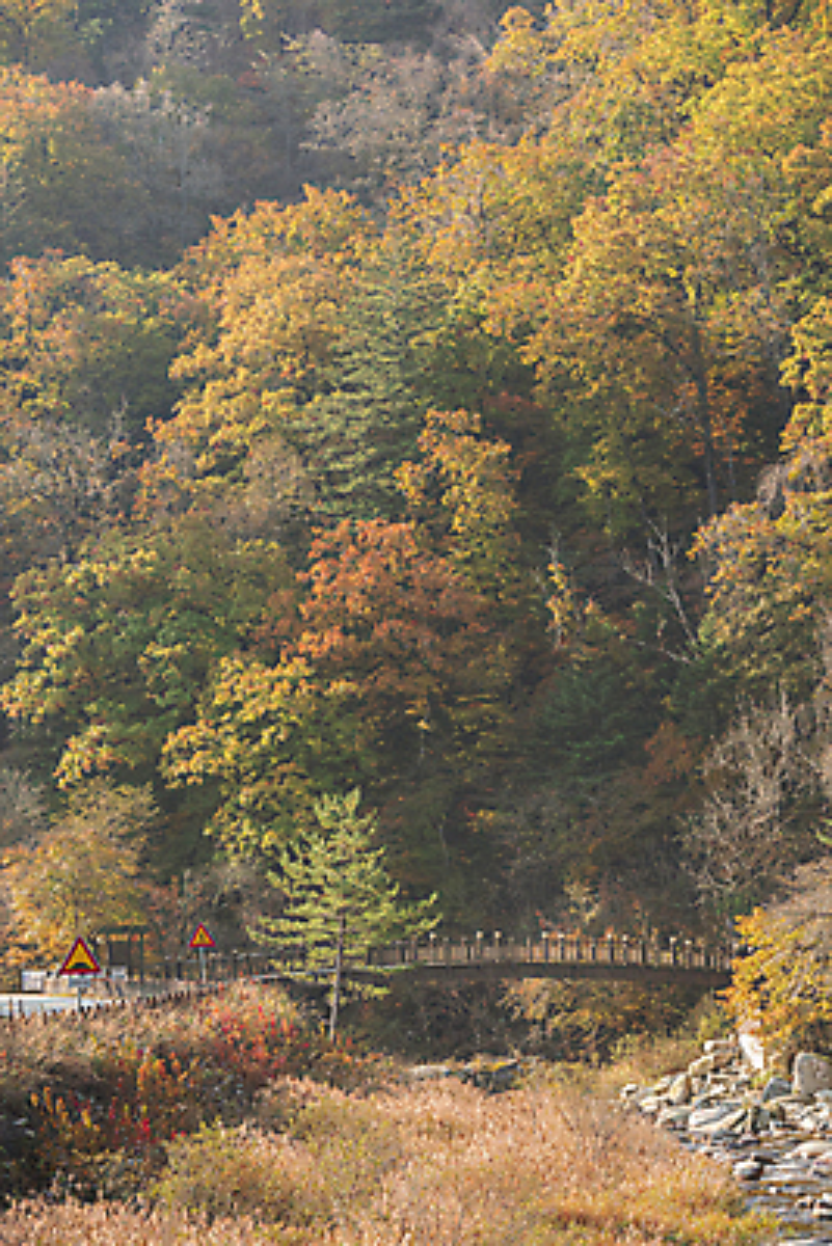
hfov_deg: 11.2
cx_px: 416
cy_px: 623
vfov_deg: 16.8
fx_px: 4225
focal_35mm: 122
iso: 400
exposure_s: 1/200
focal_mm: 122
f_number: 8
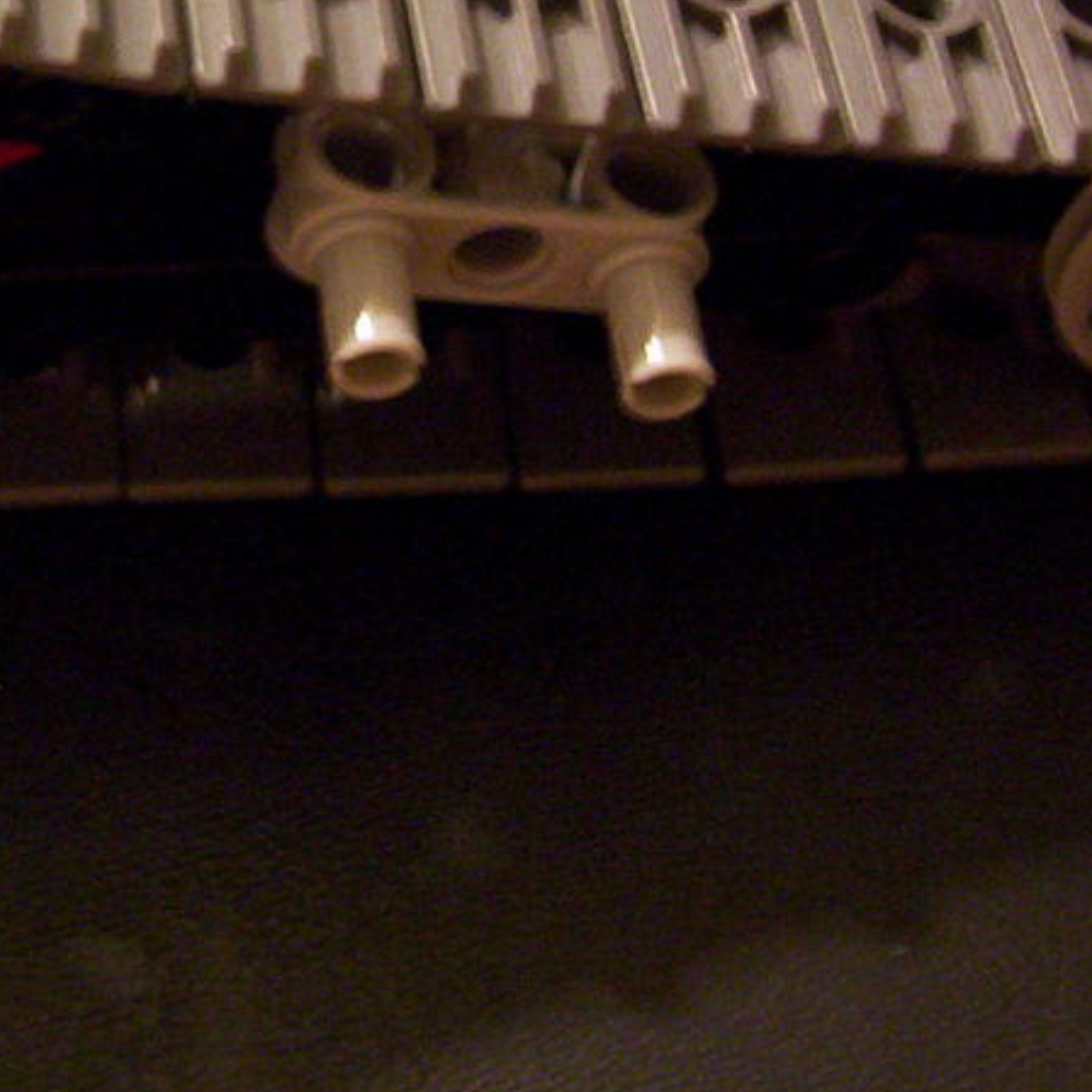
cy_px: 73
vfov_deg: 17.6
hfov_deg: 17.7
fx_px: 3462
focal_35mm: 97
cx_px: 153
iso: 200
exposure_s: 1/8
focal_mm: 5.77
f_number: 2.73
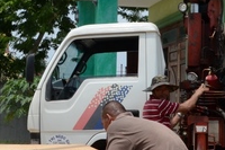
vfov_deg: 11.7
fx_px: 731
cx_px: 3
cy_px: 75
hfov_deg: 17.1
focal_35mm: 117
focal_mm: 24
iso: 1600
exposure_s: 1/1250
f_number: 18
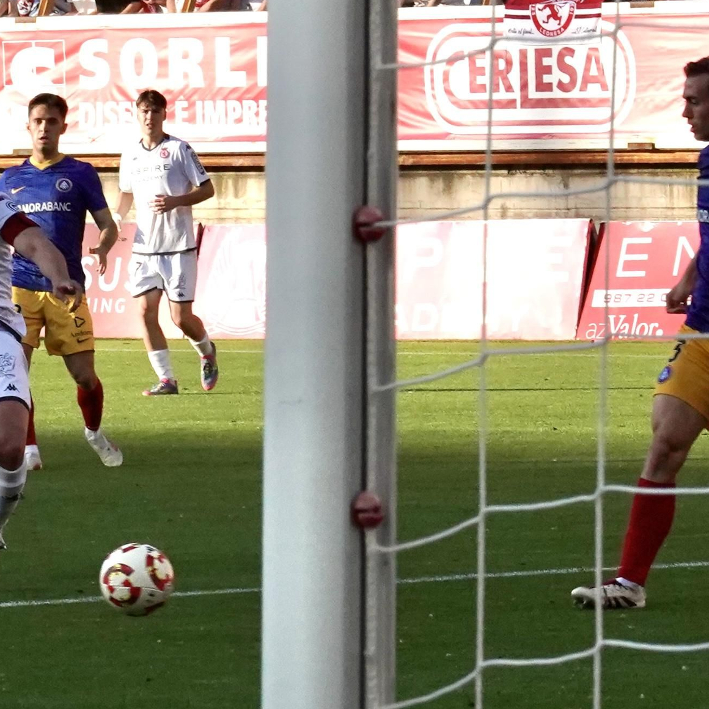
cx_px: 328
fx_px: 5330
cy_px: 359
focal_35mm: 230
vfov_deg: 7.6
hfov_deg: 7.6
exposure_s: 1/800
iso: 2500
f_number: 14
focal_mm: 105
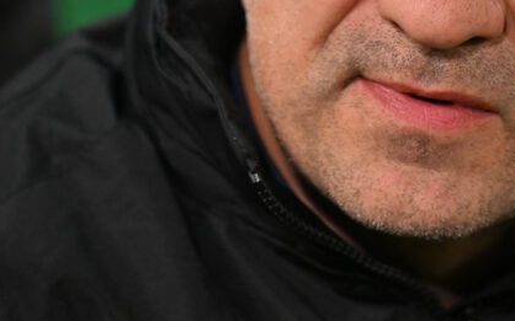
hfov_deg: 2.1
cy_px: -92
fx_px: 14004
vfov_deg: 1.3
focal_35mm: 998
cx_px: 432
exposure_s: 1/1000
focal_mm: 400
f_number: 4
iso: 3200
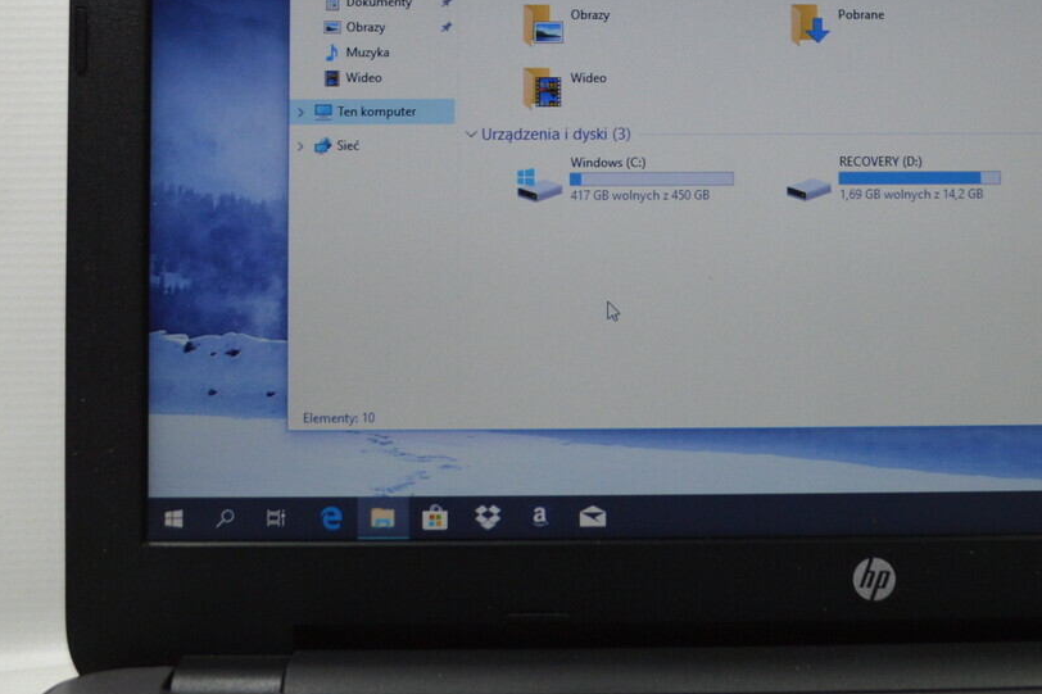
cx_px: 693
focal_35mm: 65
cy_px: 62
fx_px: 1881
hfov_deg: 30.7
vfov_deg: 20.5
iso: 400
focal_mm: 22
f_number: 5.6
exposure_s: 1/125
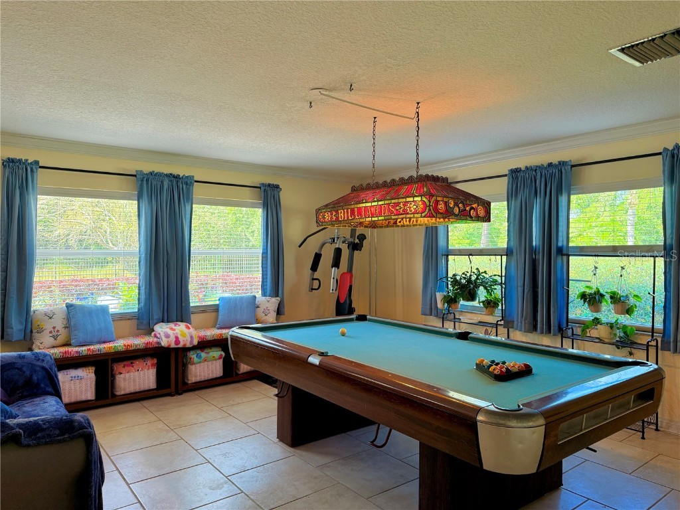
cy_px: 255
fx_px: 471
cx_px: 340
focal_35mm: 24
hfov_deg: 71.6
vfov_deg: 56.8
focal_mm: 6.76
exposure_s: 1/120
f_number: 1.78
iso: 160
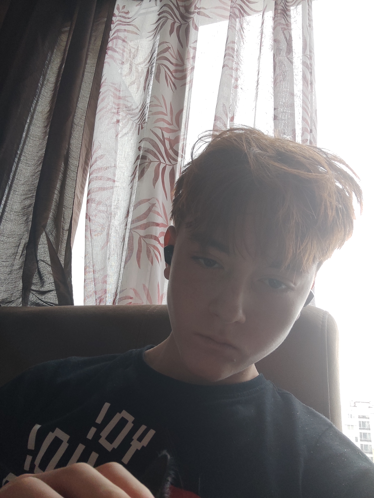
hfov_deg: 66.0
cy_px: 249
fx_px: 288
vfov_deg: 81.7
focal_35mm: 20
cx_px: 187
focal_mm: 3.49
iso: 50
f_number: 2.45
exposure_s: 1/139
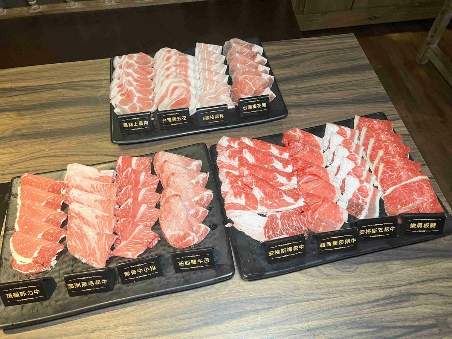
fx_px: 339
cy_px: 170
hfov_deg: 67.3
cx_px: 226
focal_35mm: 26
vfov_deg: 53.1
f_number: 1.5
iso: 160
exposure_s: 1/60
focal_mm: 5.7
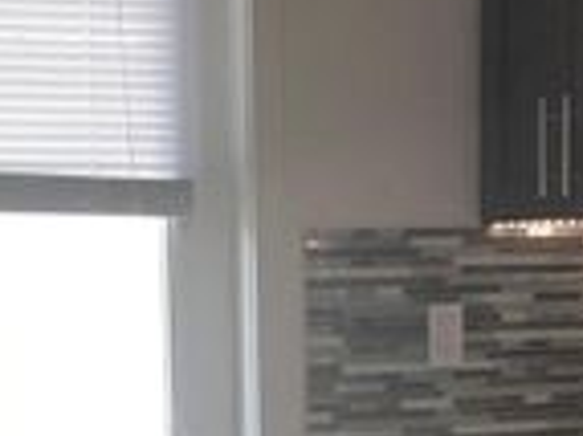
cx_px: 261
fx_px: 1649
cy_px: 568
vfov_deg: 14.4
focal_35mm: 98
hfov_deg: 20.0
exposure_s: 1/40
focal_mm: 3.99
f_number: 1.8
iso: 20
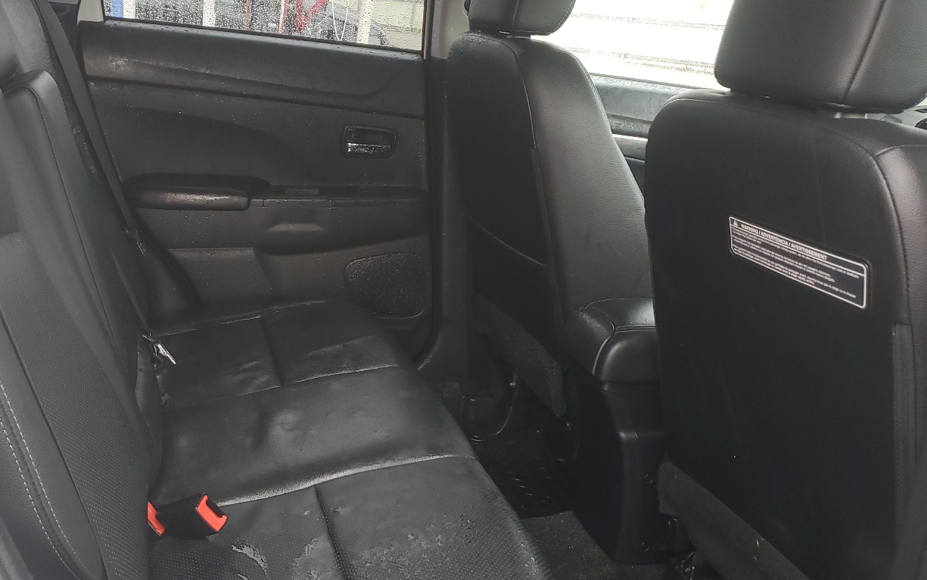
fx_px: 910
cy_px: 413
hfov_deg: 53.6
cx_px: 367
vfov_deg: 34.8
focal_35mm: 36
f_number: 1.5
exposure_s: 1/60.2
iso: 58
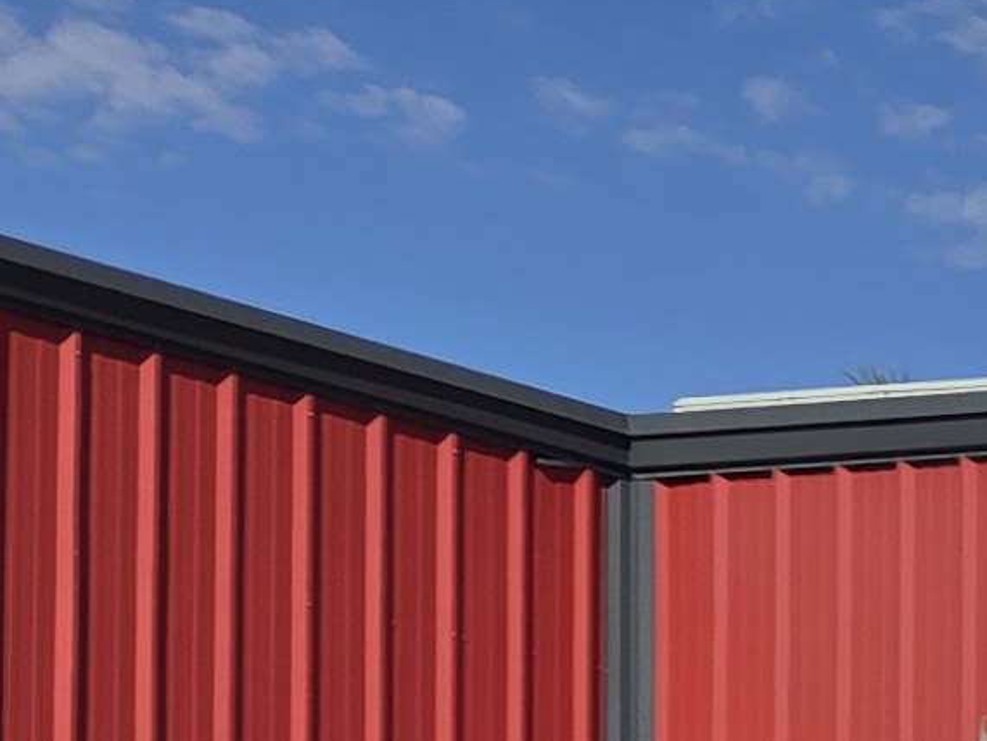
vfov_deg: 8.7
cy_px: 1518
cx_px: 3125
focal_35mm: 161
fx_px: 4593
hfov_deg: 9.3
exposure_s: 1/3067
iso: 25
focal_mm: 5.4
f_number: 1.8
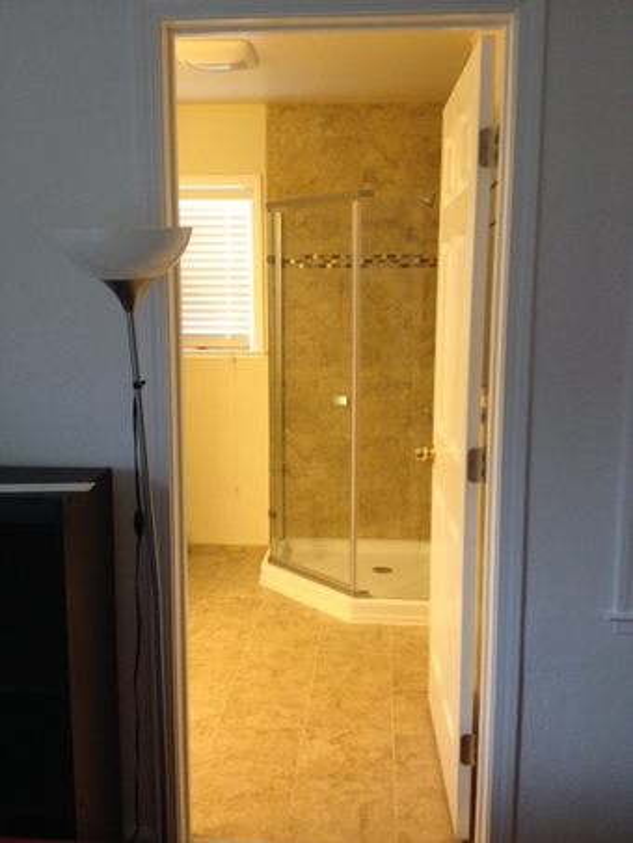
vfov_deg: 52.6
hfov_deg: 40.7
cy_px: 422
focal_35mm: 35
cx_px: 316
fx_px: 853
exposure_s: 1/20
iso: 160
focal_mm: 4.28
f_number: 2.4
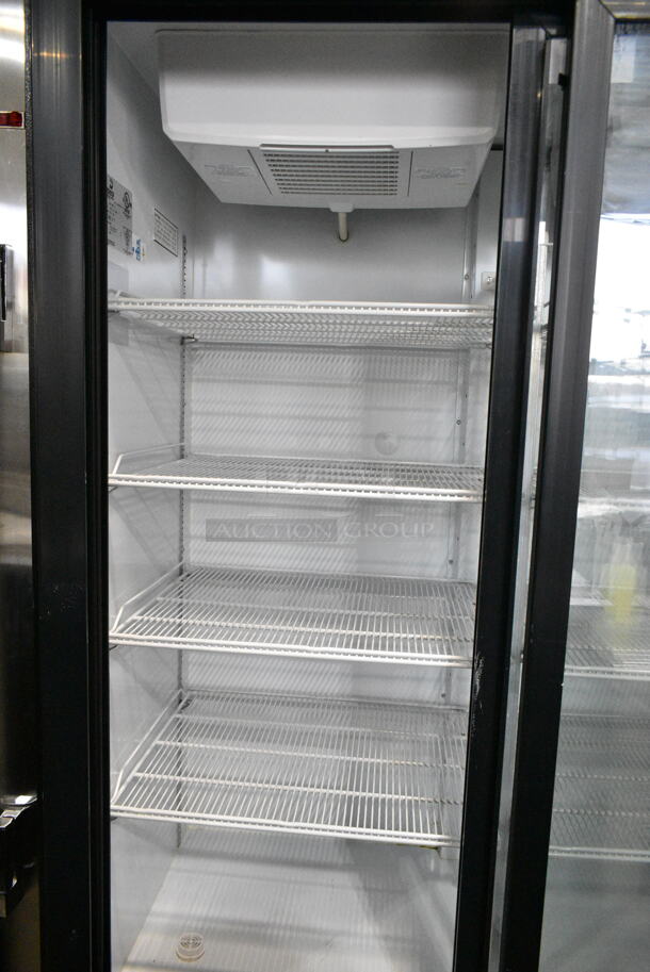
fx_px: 730
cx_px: 325
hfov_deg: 48.0
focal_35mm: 27
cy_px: 486
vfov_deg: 67.3
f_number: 5
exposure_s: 1/400
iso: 6400
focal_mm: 18
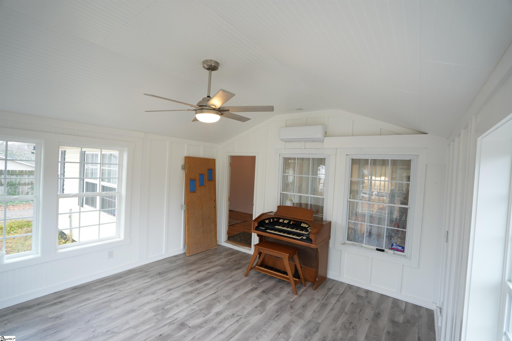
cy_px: 170
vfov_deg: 73.7
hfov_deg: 96.7
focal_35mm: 16
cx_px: 256
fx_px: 228
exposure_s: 1/30
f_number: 4
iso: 250
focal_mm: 16
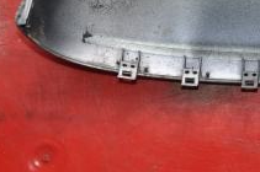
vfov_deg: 11.1
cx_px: 254
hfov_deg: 16.6
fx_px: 873
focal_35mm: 121
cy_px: -16
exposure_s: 1/60
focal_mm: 34
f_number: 4.2
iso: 400
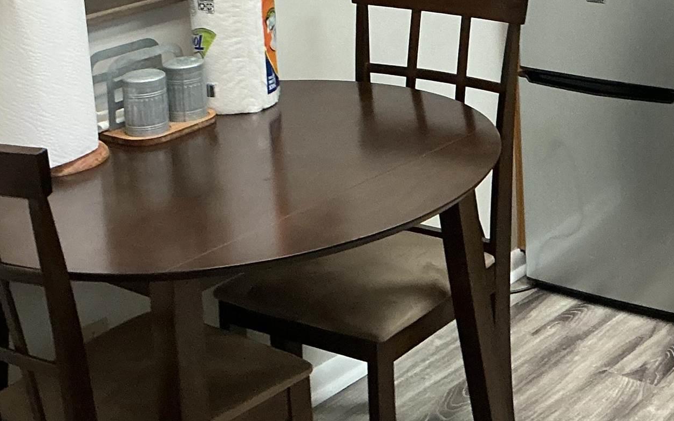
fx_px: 1341
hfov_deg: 27.3
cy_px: -53
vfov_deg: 17.2
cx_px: 595
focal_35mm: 73
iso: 125
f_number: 1.8
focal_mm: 3
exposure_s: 1/60
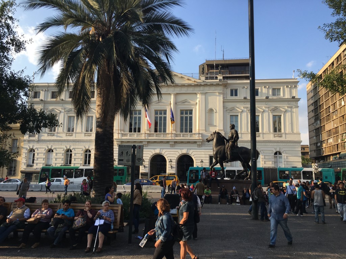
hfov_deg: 61.7
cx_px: 173
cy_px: 130
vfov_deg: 48.2
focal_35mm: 29
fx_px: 290
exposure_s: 1/663
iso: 25
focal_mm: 4.15
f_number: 2.2
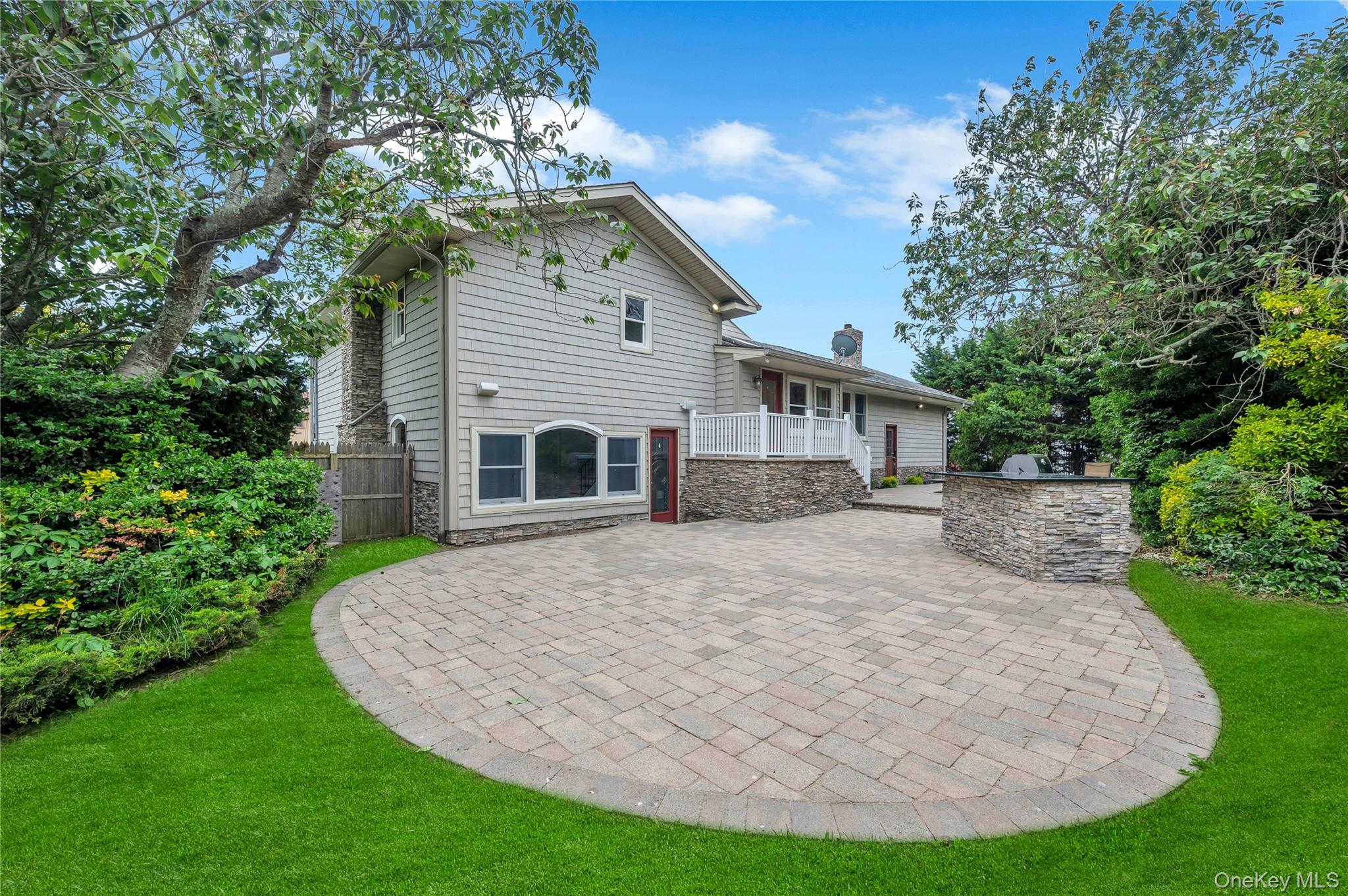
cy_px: 448
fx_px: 524
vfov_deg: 81.1
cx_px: 674
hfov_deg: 104.3
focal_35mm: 14
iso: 500
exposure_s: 1/125
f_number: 8
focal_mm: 14
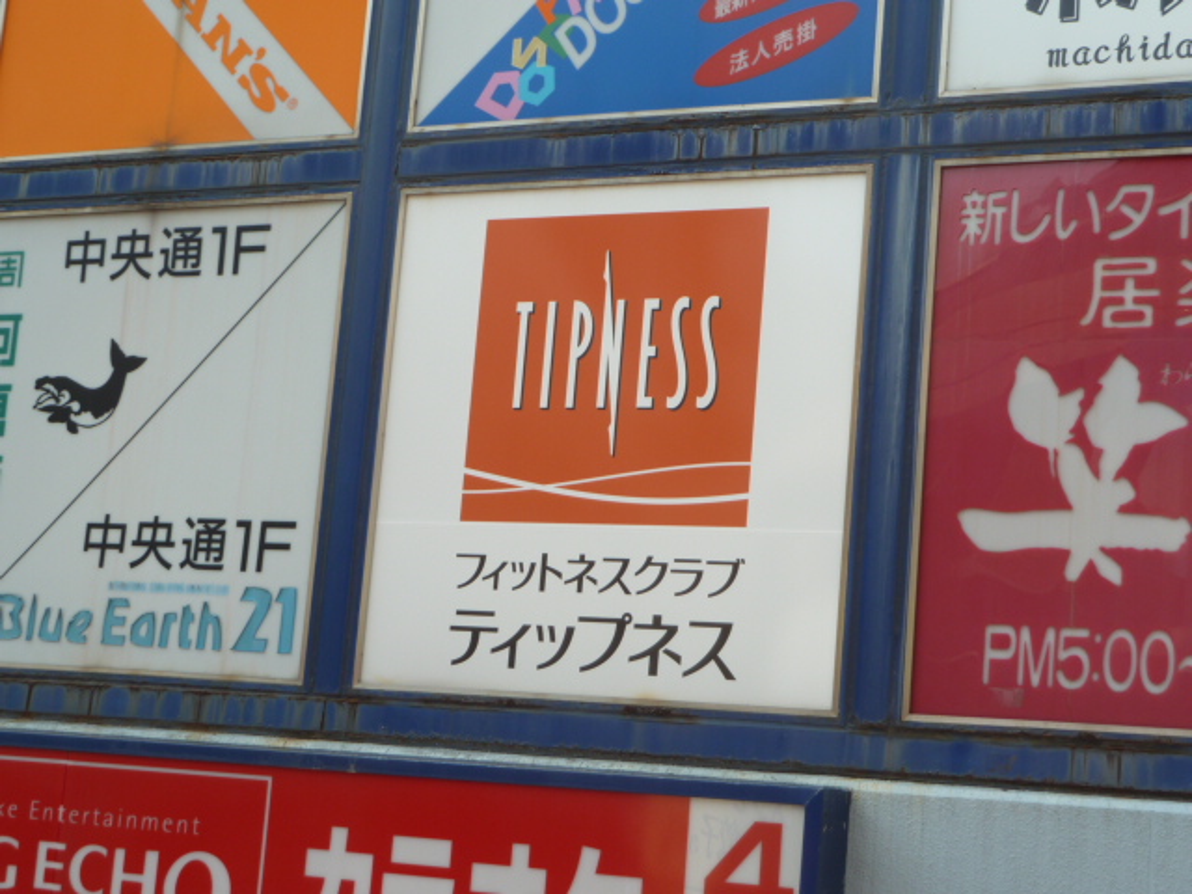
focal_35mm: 67
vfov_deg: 21.9
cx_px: 596
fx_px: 2307
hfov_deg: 29.0
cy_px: 447
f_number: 4.1
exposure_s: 1/160
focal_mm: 11
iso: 80
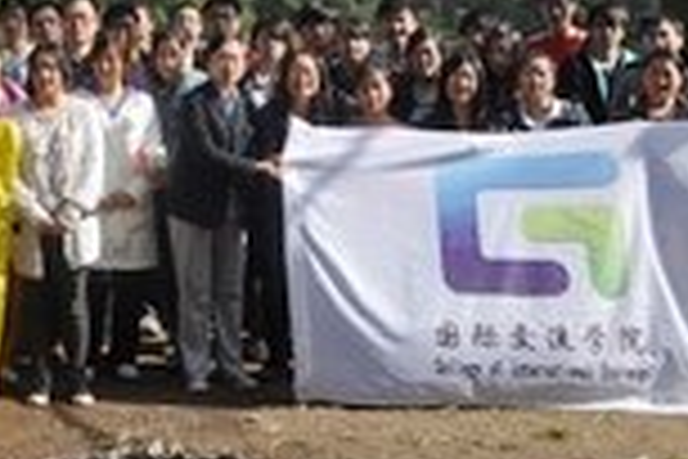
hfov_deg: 22.6
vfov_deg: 15.6
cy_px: 0
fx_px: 1643
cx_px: -13
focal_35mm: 86
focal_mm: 22
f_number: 9
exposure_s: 1/320
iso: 200
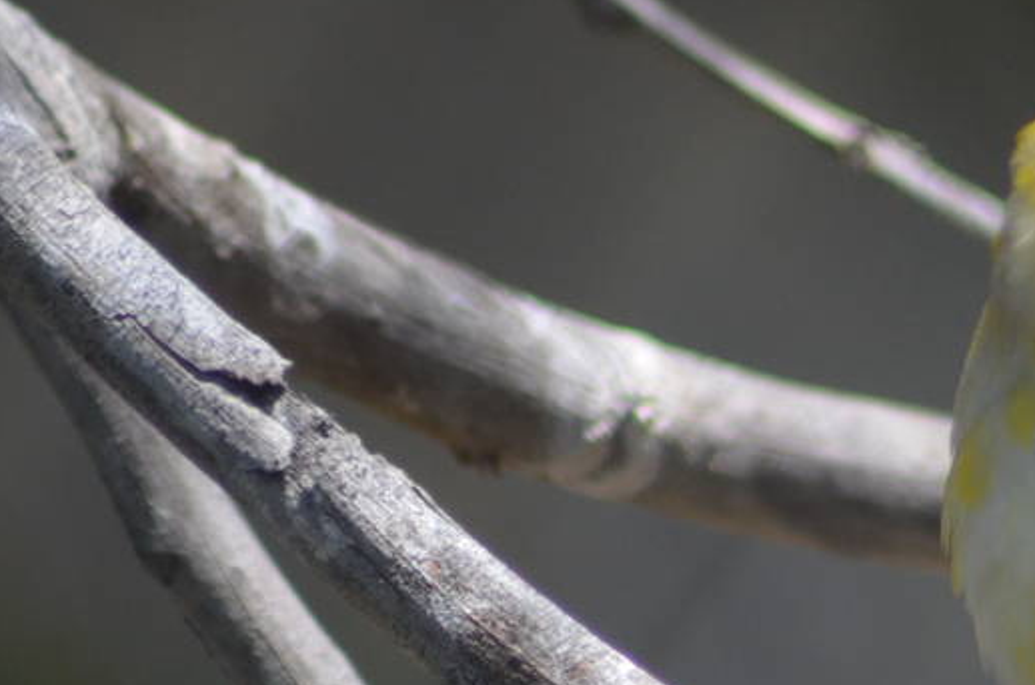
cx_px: 1369
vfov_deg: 1.0
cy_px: 731
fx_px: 39951
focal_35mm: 1393
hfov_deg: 1.5
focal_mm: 300
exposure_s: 1/1000
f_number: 5.6
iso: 400
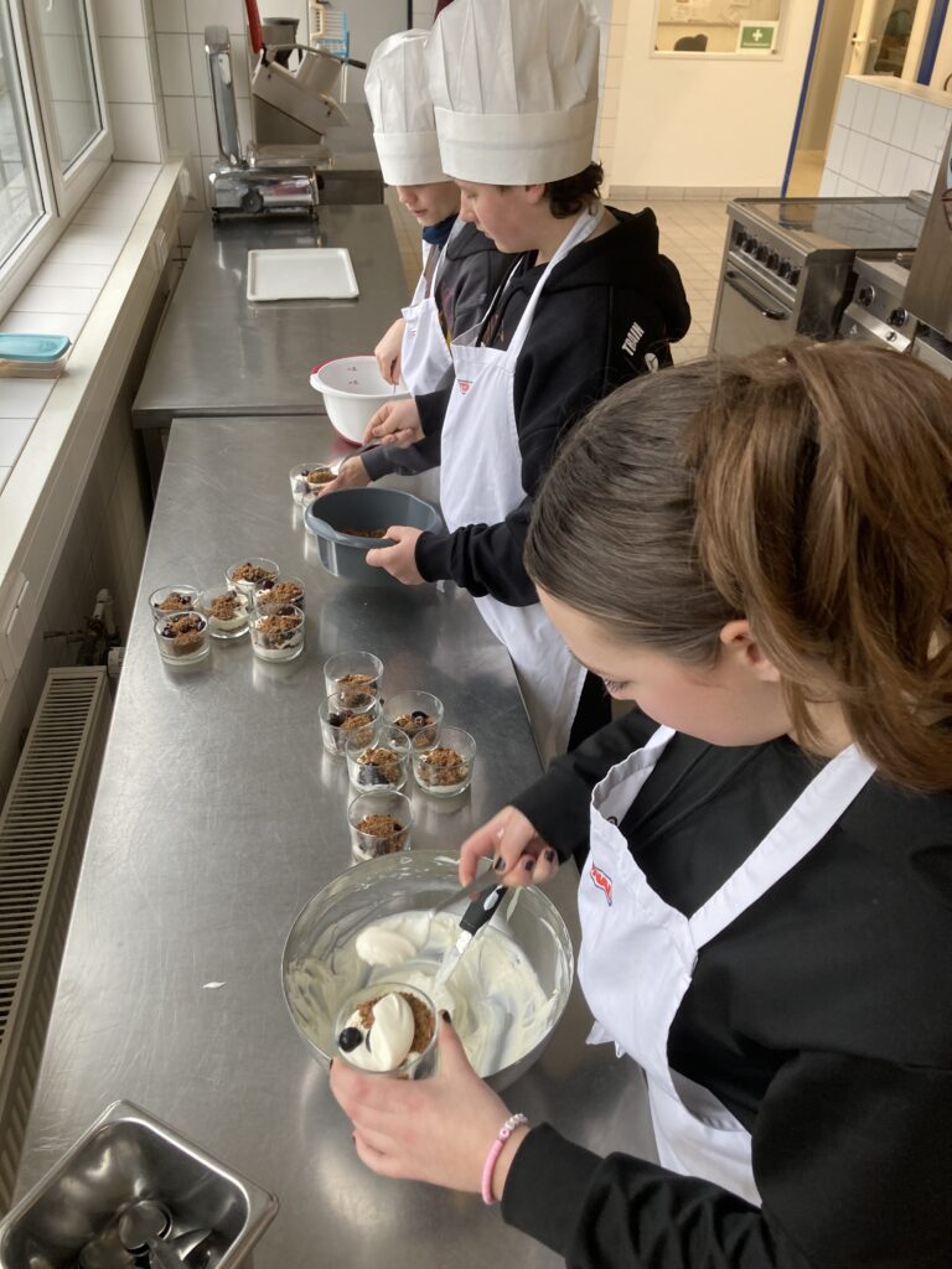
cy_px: 634
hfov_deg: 49.7
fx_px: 1027
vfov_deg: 63.4
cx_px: 476
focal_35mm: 28
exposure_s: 1/50
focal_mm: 3.99
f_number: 1.8
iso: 64
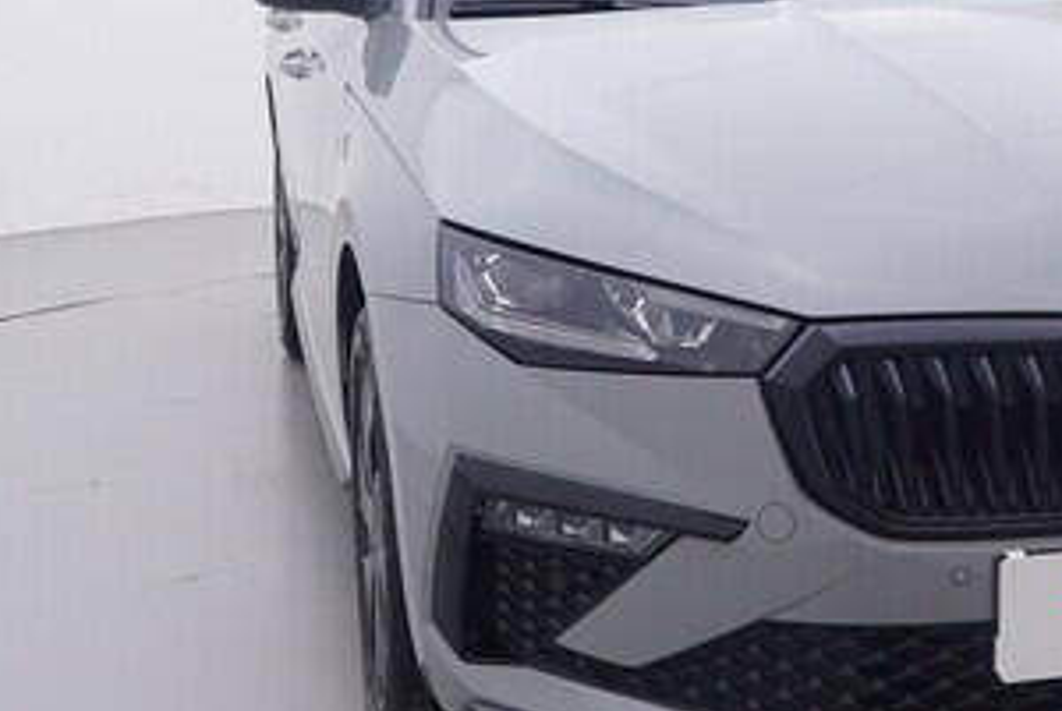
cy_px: 131
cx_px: 765
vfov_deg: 17.7
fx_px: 2266
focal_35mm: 77
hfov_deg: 26.1
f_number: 5
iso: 200
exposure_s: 1/80
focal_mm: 15
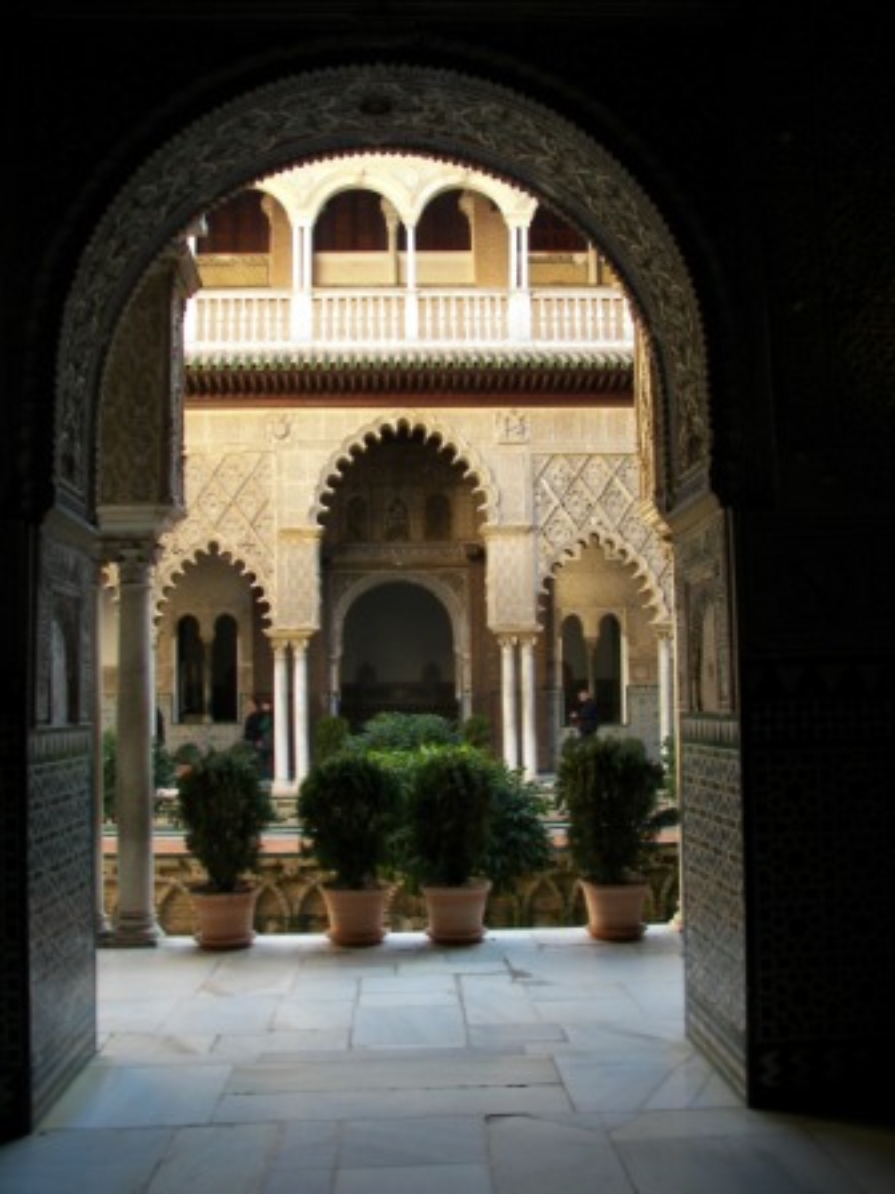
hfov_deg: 39.7
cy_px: 597
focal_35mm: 36
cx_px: 448
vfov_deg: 51.4
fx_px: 1241
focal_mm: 6
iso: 50
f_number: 2.8
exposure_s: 1/40
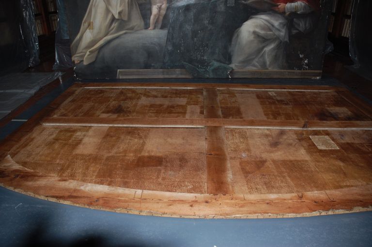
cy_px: 124
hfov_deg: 67.4
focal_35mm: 27
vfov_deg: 47.8
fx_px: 279
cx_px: 186
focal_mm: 18
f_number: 3.5
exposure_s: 1/60
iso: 400
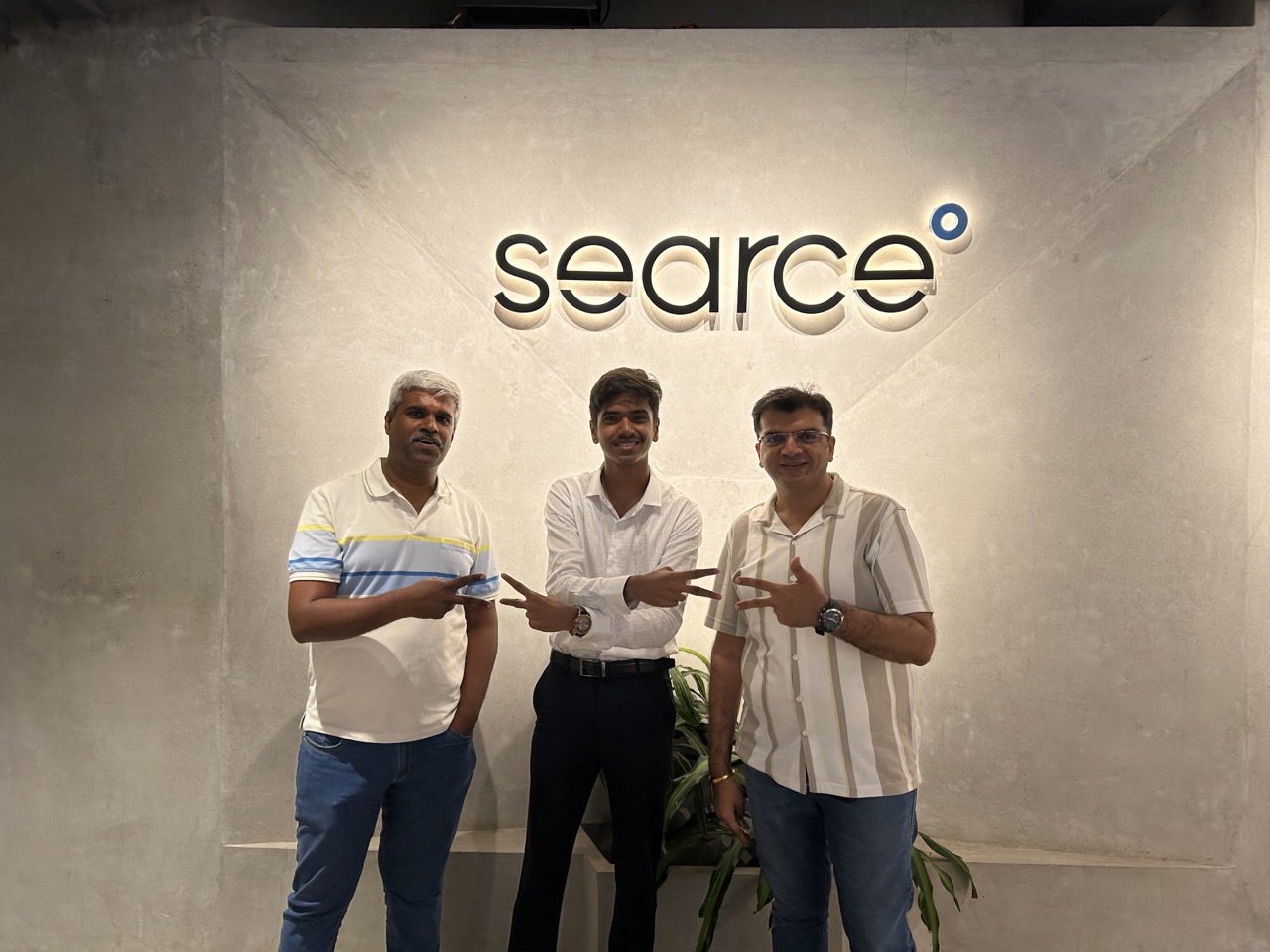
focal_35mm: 26
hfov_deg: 67.3
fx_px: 954
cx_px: 635
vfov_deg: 53.1
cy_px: 476
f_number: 1.5
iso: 32
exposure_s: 1/100
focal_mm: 5.7
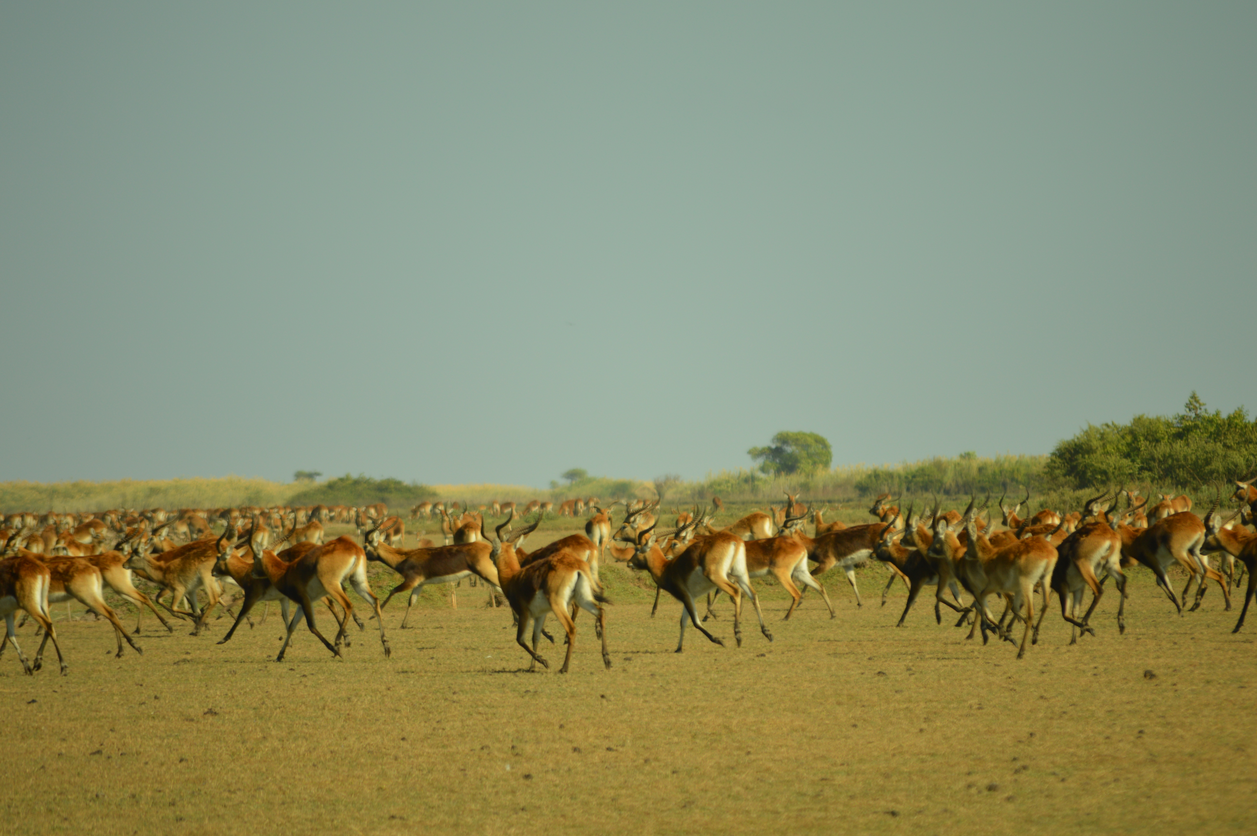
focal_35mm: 300
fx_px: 10466
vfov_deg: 4.6
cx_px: 628
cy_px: 418
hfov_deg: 6.9
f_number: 5.6
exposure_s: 1/500
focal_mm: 200
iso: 140
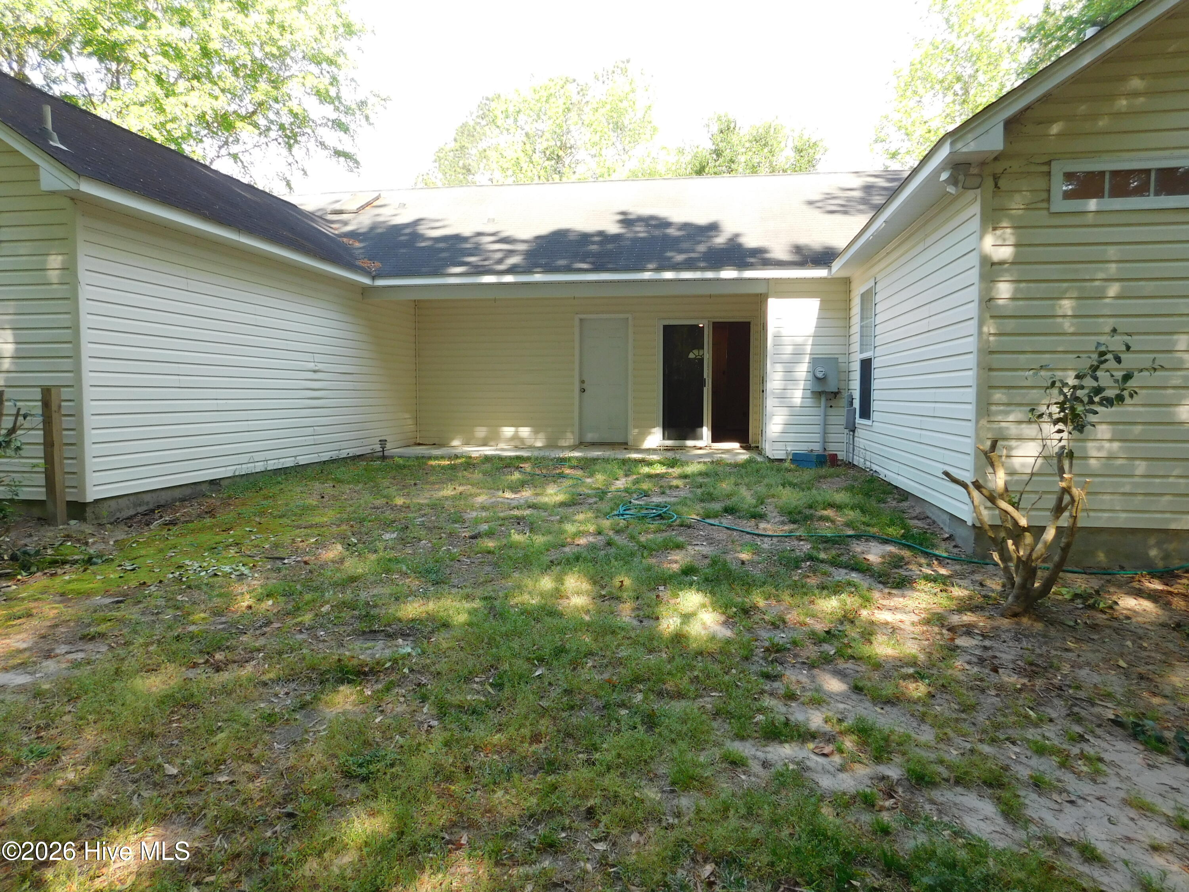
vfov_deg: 58.9
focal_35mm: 23
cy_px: 446
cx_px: 594
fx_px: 790
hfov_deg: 73.9
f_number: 3
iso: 125
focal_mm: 4
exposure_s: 1/200
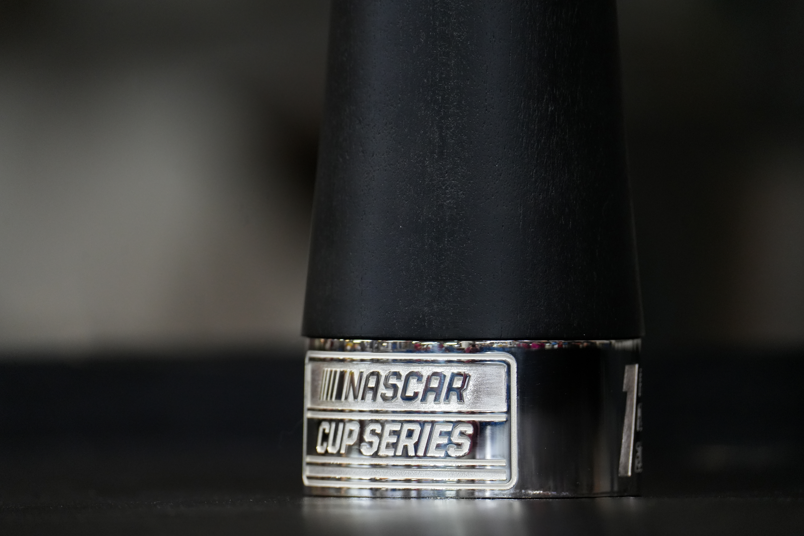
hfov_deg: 3.4
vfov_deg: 2.3
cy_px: 268
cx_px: 402
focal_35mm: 601
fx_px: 13421
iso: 3200
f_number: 6.3
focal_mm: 600
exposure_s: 1/160
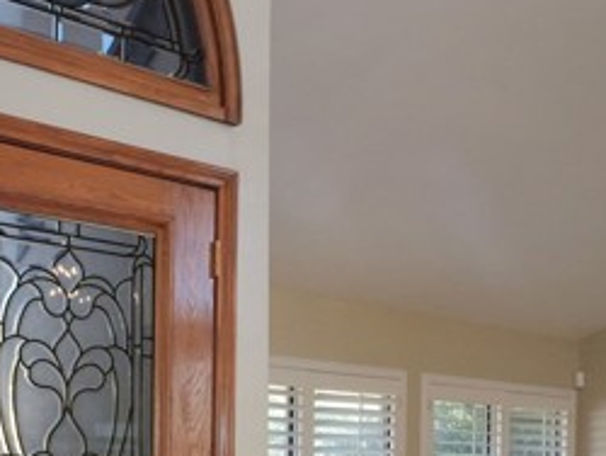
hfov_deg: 40.4
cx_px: 175
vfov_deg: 28.8
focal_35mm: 46
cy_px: 492
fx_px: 806
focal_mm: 9
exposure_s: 1/200
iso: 2500
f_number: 8
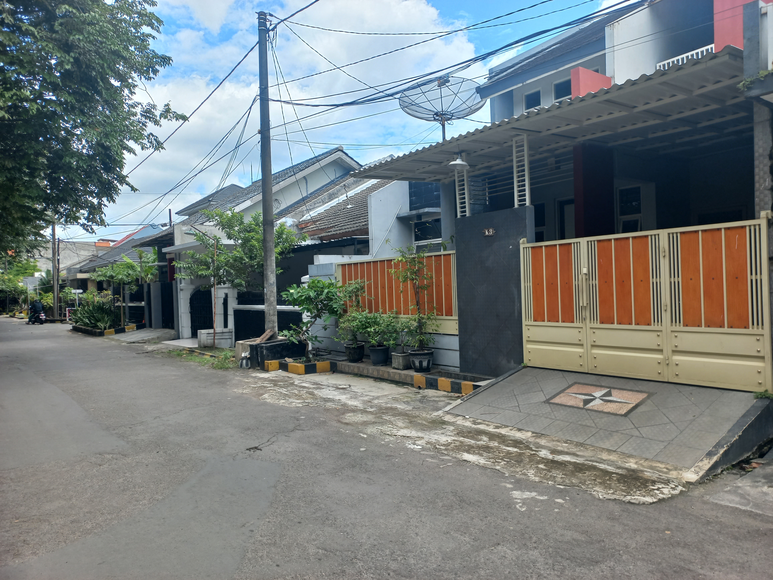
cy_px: 290
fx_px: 558
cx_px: 386
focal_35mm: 25
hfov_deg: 69.4
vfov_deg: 54.9
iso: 25
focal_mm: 4.6
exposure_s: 1/338
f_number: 1.8
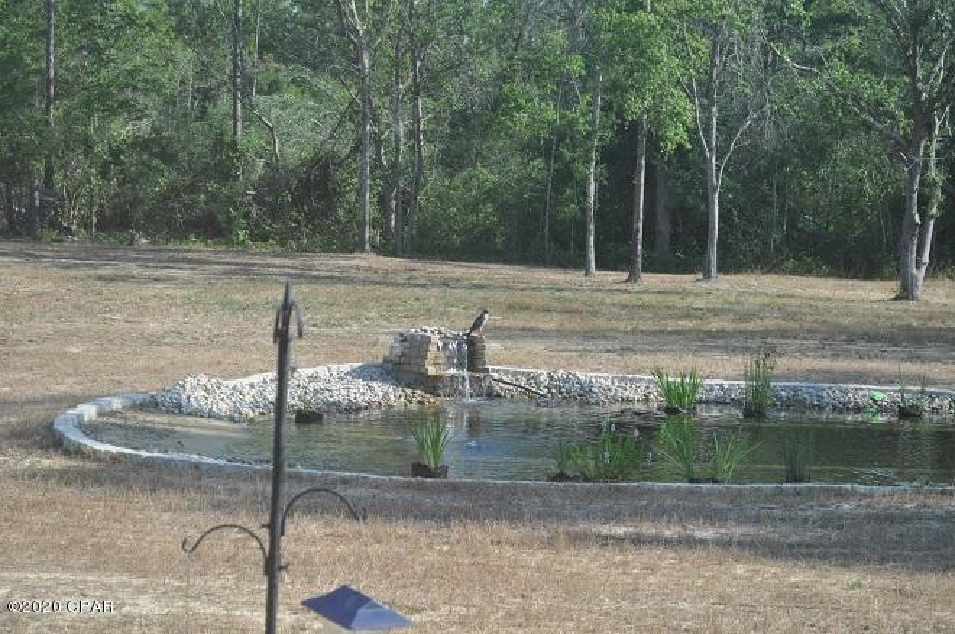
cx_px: 478
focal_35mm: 82
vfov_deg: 16.5
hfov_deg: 24.7
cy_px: 317
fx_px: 2185
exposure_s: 1/200
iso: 200
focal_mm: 55
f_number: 7.1
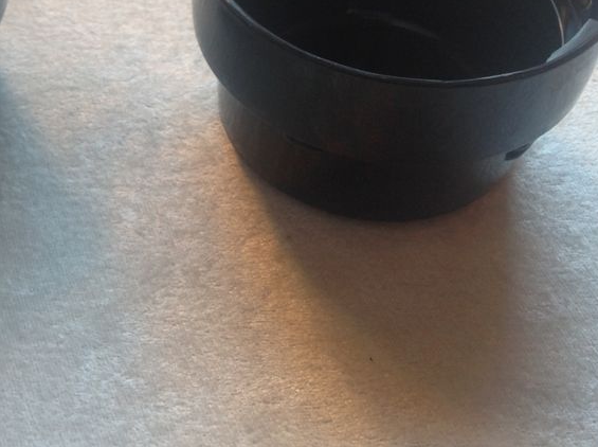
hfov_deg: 30.4
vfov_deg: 23.3
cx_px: 105
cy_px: 98
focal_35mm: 62
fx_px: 1069
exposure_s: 1/20
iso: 64
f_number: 2.4
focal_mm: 4.28
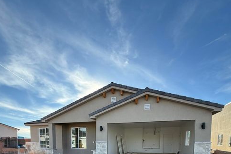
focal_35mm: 20
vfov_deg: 50.9
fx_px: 128
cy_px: 151
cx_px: 116
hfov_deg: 84.0
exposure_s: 1/686
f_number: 2.2
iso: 64
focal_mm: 2.22
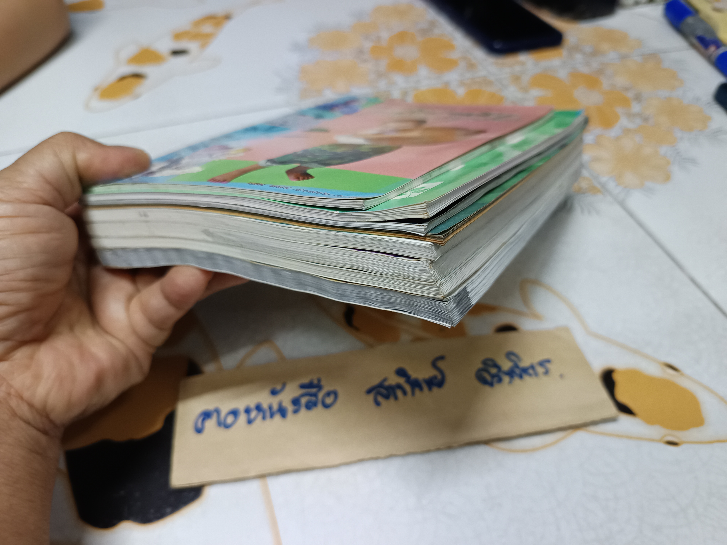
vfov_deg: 56.8
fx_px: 504
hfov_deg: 71.6
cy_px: 272
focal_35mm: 24
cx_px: 364
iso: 995
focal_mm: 5.31
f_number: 1.7
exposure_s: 1/25
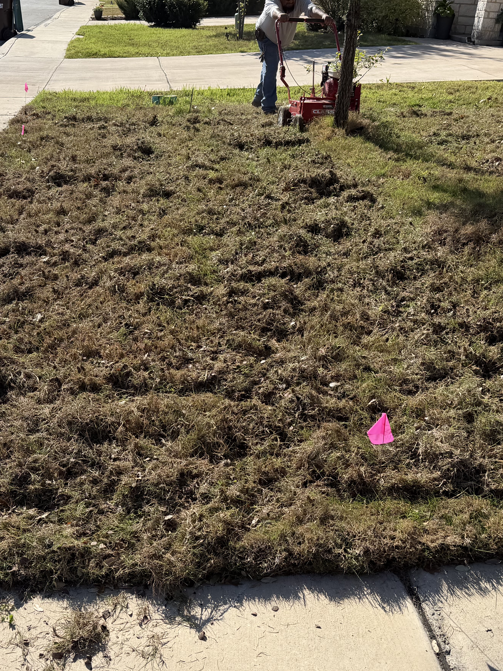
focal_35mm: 39
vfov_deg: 47.7
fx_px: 756
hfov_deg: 36.6
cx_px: 187
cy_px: 388
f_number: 1.78
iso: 80
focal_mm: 6.76
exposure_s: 1/3759
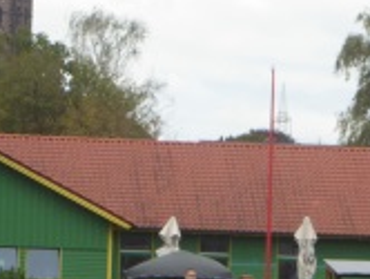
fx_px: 6712
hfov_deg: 3.2
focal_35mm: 627
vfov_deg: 2.4
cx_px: 56
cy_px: 40
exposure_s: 1/80
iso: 125
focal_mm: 41.4
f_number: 5.6
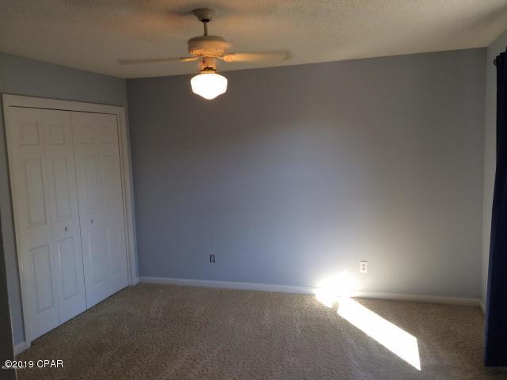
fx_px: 425
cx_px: 254
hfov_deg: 61.7
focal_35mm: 29
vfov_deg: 48.2
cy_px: 190
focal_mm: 4.15
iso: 40
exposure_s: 1/60
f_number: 2.2
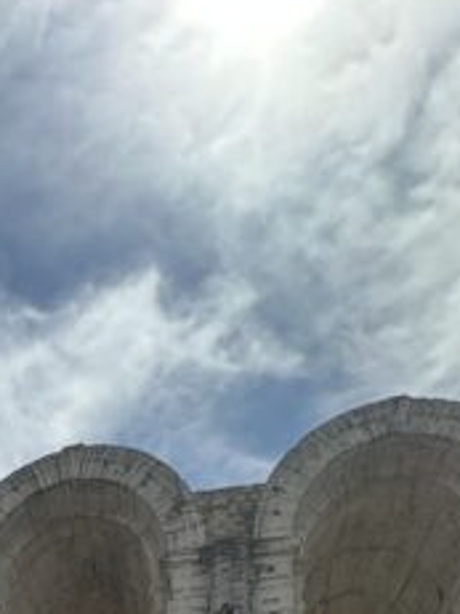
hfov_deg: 20.4
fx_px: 1100
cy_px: 1154
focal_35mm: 62
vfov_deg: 20.2
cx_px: -223
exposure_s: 1/2174
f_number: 2.2
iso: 50
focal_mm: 2.22
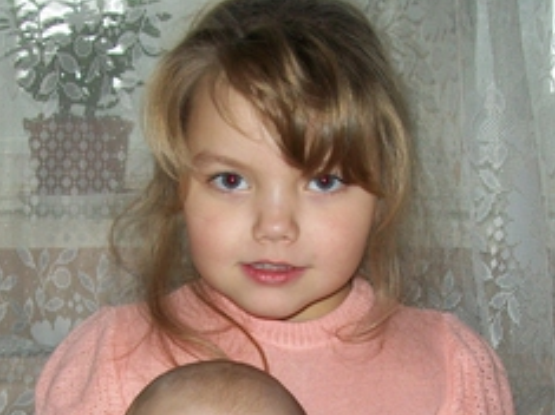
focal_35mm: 69
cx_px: 288
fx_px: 1106
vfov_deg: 20.8
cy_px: 389
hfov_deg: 28.2
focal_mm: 6
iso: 64
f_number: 2.7
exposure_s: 1/60
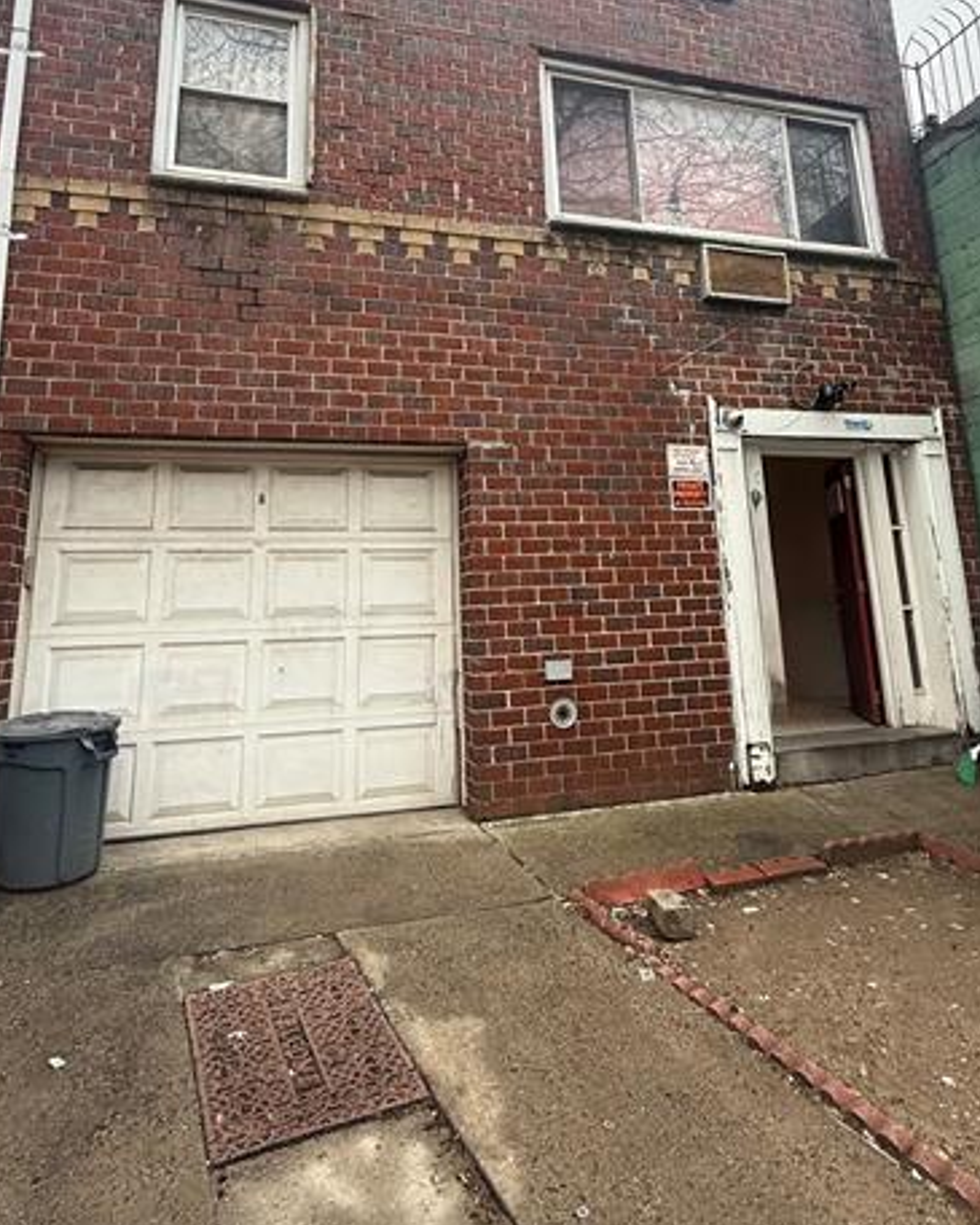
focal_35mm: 23
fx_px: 834
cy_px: 427
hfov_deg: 60.8
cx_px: 524
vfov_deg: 70.8
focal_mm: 2.22
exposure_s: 1/280
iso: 50
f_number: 2.2
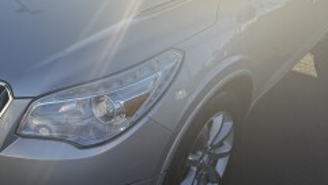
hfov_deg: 50.1
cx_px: 129
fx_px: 348
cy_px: 61
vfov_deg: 29.5
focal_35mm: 40
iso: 80
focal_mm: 6.76
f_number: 1.78
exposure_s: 1/4167
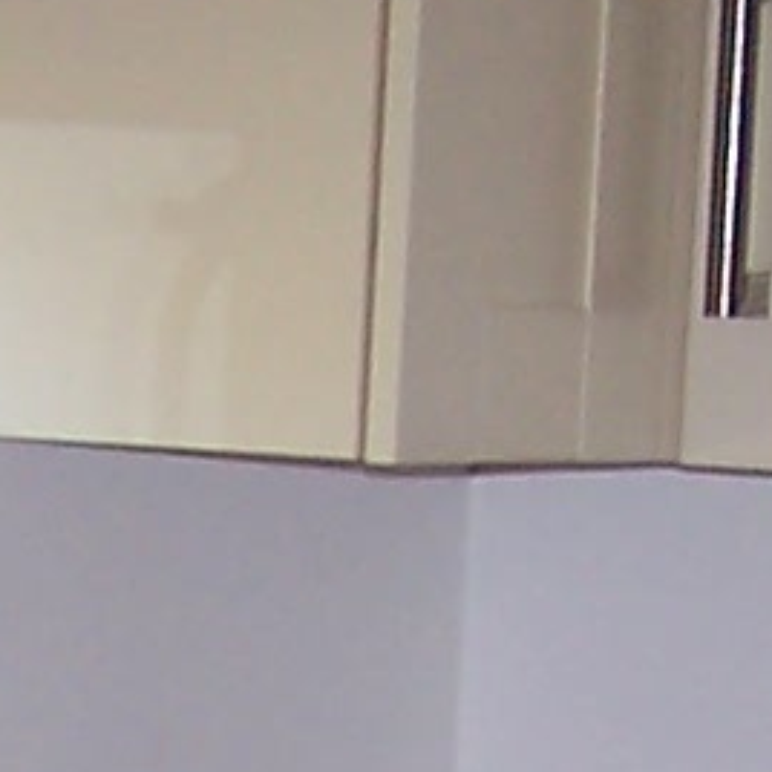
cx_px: -625
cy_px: 2077
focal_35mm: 289
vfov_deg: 5.8
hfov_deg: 5.9
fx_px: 7292
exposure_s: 1/60
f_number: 2.8
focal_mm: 6.3
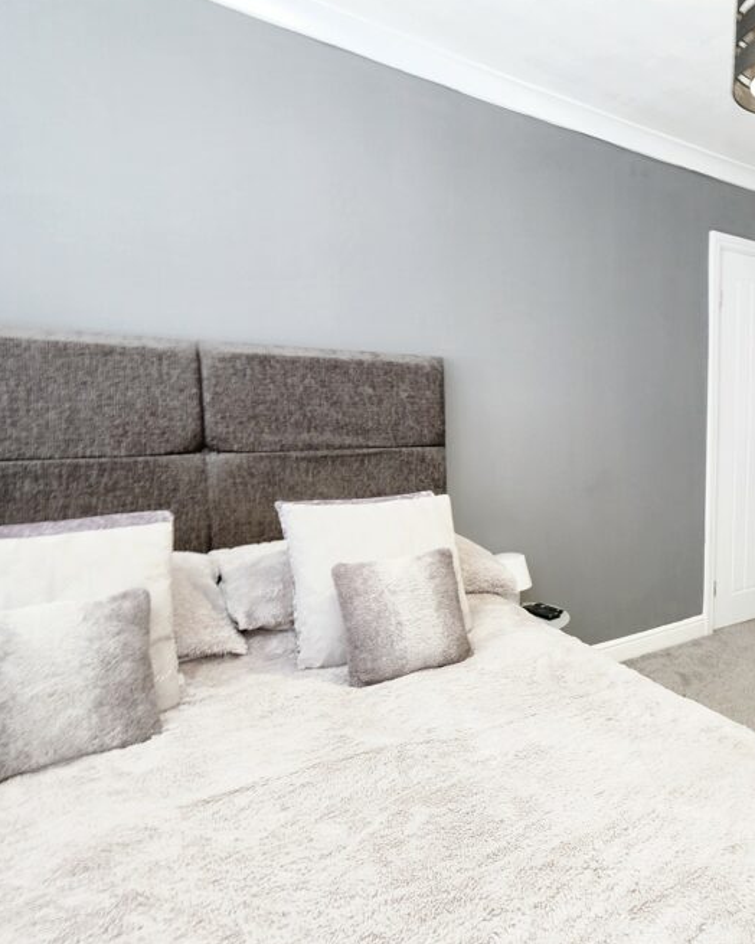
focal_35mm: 22
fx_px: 614
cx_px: 617
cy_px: 459
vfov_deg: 75.0
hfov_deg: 57.8
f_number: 4
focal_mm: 10
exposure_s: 1/5
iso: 800
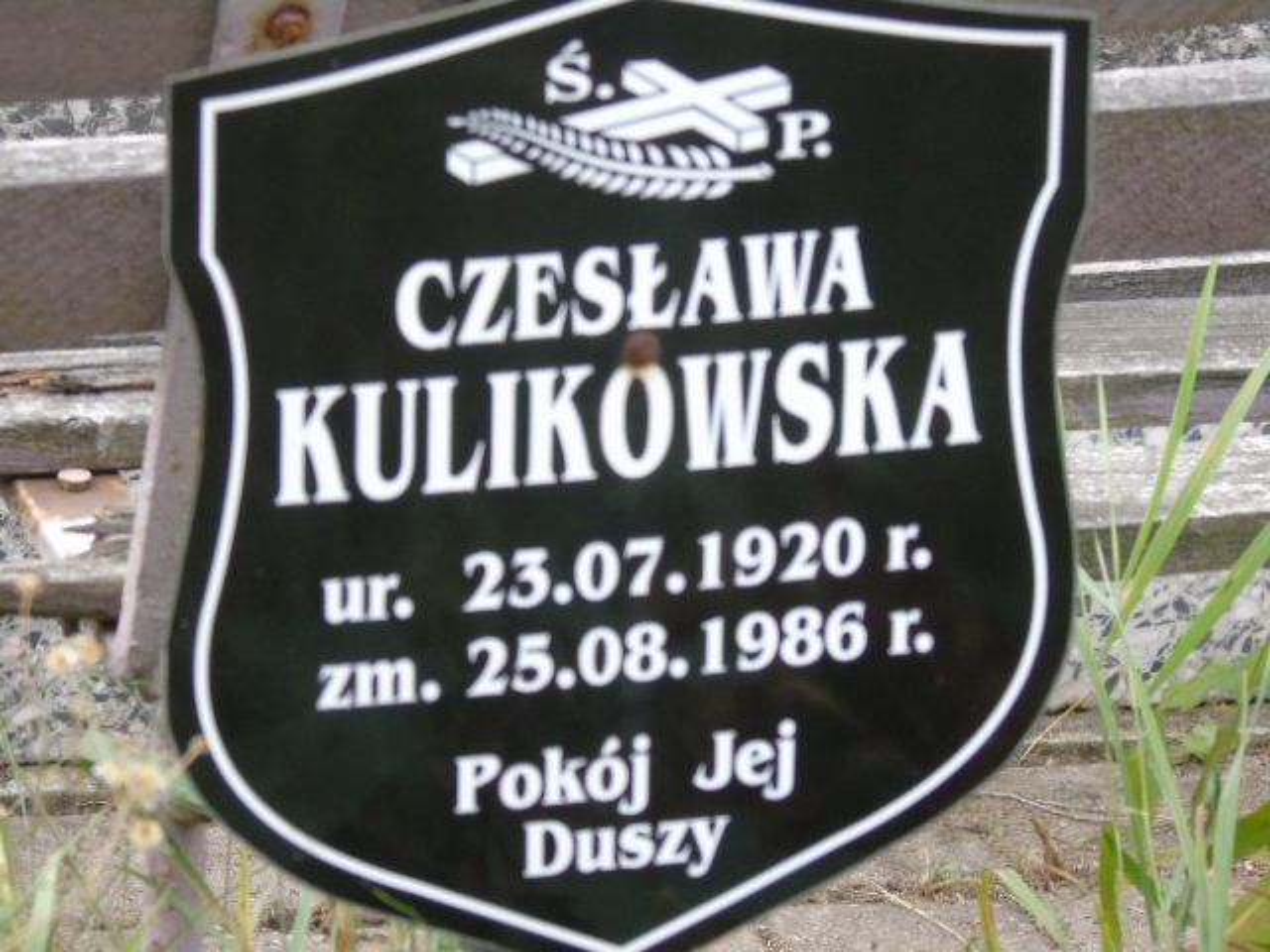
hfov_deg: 7.1
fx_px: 10199
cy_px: 476
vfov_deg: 5.3
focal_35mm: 278
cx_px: 635
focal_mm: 50
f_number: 4.9
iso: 400
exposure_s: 1/100
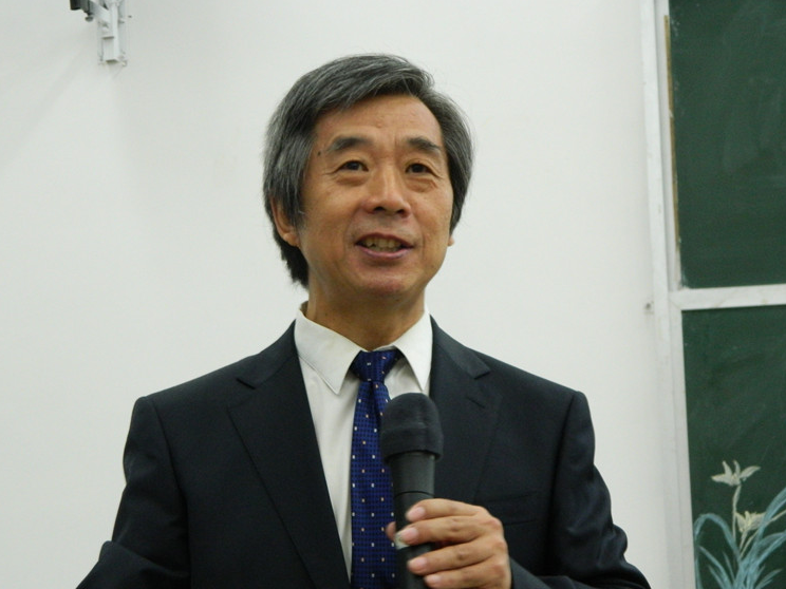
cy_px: 290
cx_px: 382
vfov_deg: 13.7
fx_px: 2452
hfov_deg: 18.2
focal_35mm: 108
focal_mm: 18.6
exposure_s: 1/20
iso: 400
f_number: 4.5
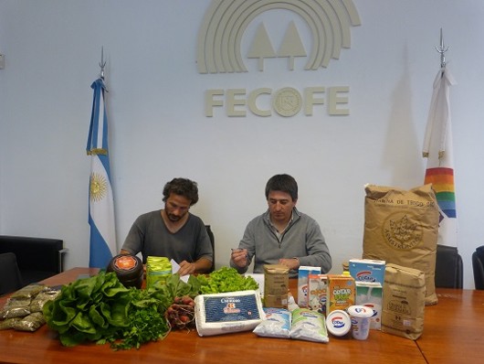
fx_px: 392
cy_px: 182
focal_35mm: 28
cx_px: 242
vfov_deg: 49.8
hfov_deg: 63.4
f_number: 2.8
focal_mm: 4.8
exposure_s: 1/60
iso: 250
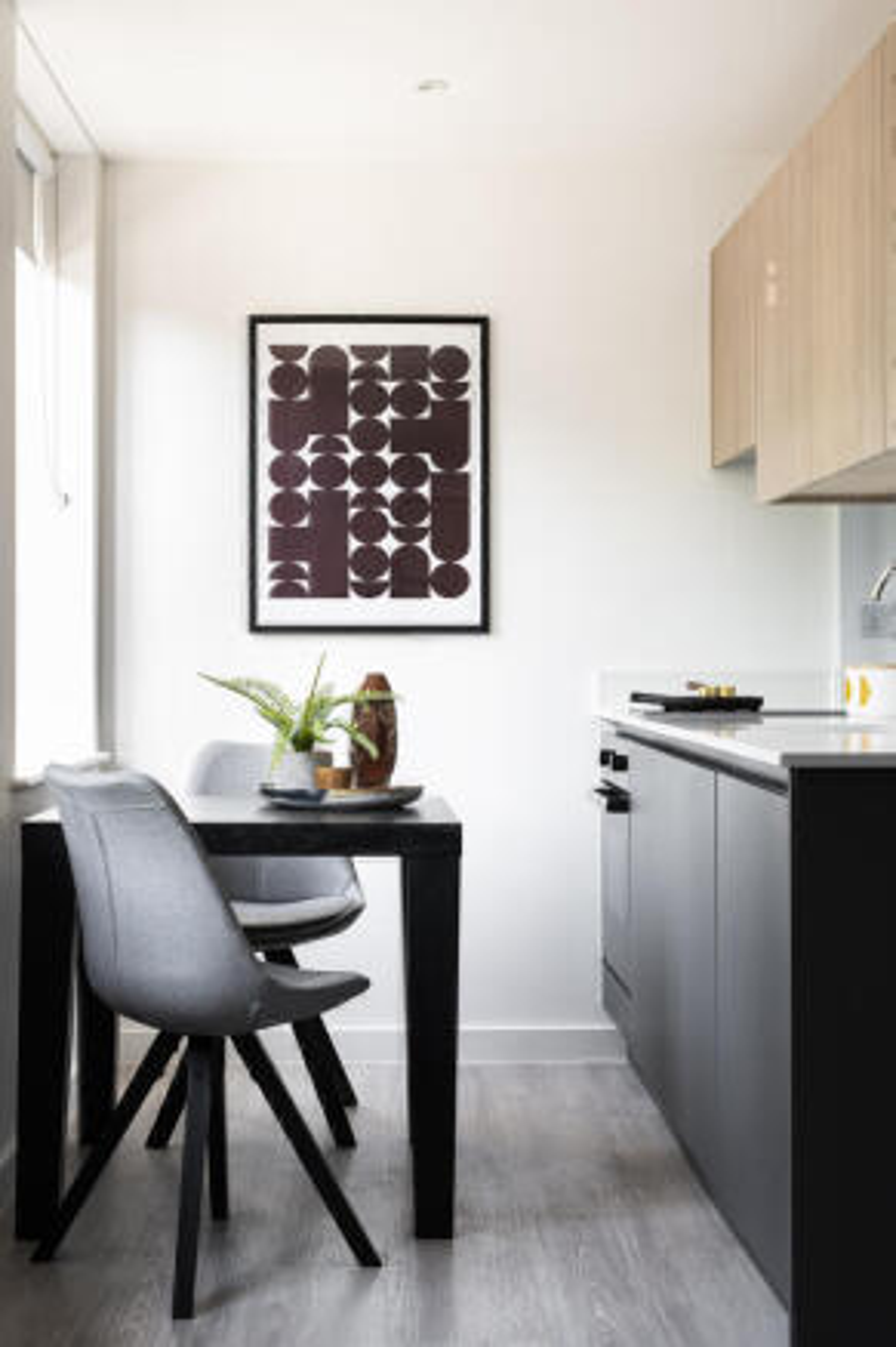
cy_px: 674
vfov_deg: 39.6
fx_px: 1868
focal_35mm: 50
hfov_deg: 27.0
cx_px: 448
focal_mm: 50
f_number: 13
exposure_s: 1/4
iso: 400
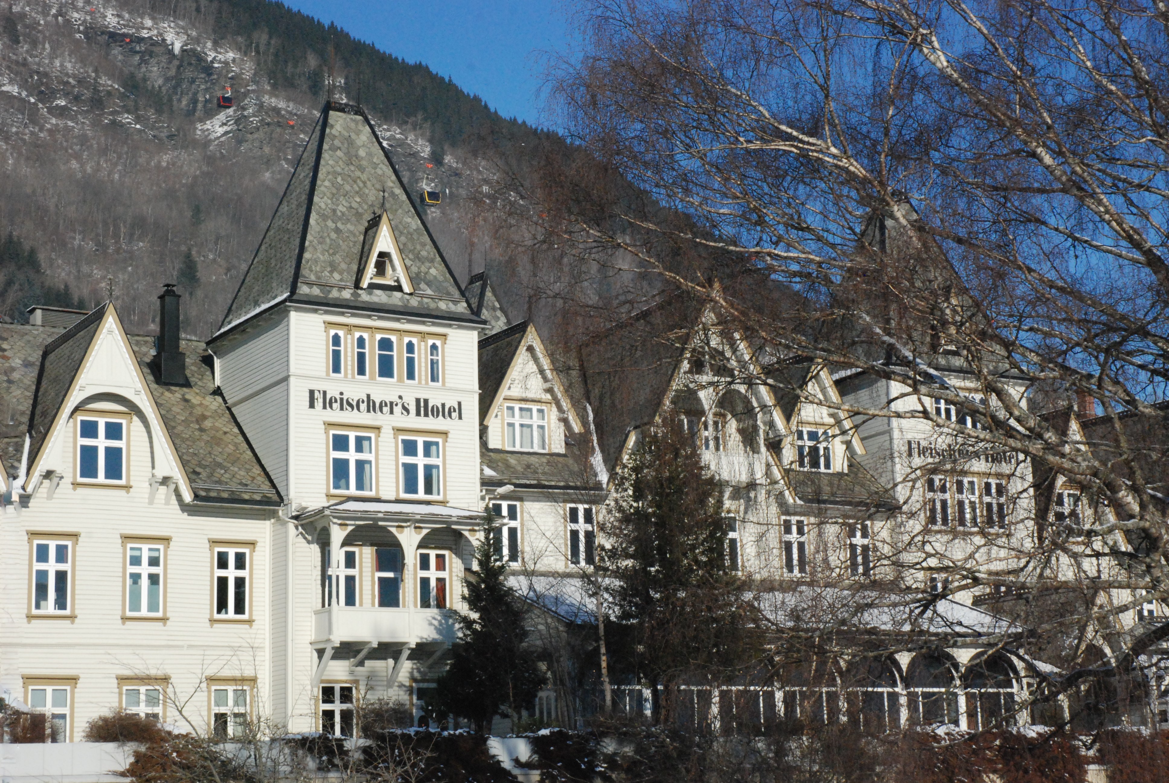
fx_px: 2243
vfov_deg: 19.8
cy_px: 392
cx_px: 584
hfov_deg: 29.2
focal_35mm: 69
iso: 1600
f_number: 16
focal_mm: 46
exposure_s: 1/1000
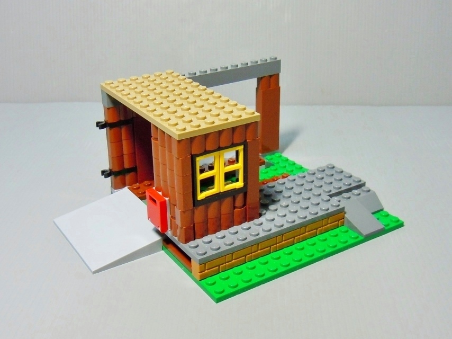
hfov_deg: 60.0
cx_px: 226
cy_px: 170
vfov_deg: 46.8
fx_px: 392
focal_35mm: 30
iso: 200
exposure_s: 1/10
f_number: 3.5
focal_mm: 5.4
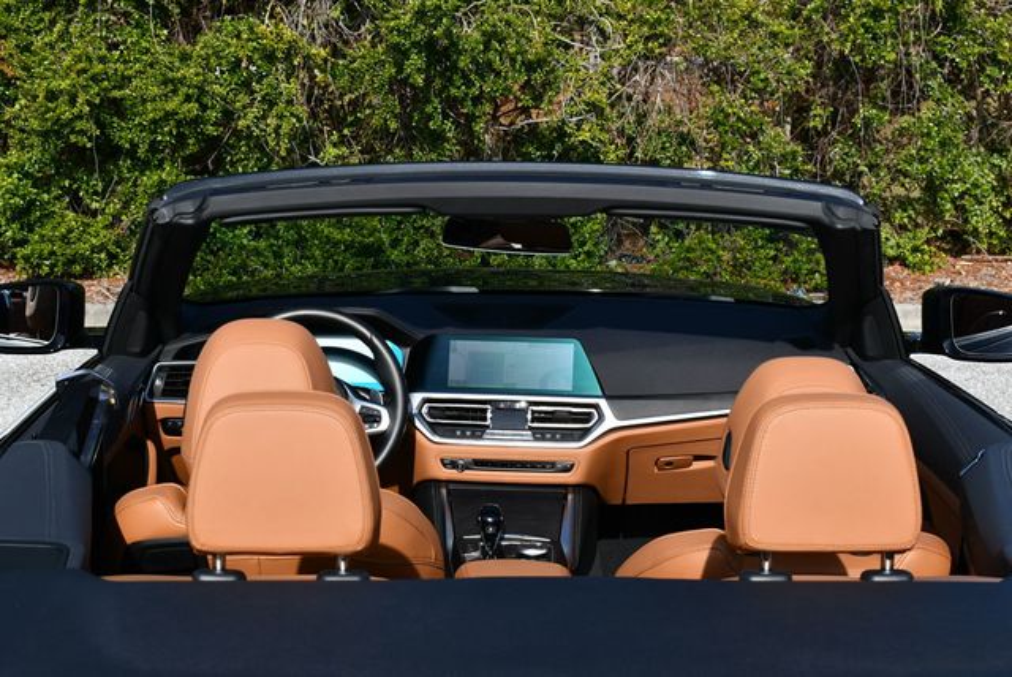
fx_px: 1913
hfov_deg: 29.6
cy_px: 338
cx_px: 506
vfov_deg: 20.1
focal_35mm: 68
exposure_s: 1/250
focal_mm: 34
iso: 100
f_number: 8
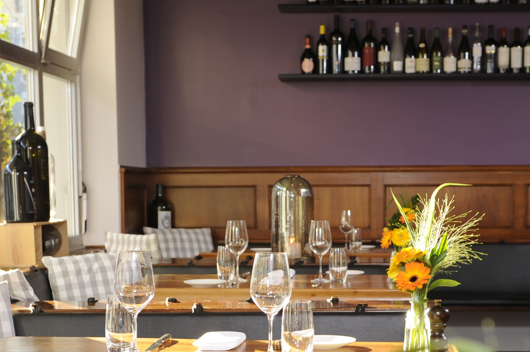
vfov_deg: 16.8
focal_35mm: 80
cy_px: 317
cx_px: 320
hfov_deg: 25.3
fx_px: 1177
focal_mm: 31
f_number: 4
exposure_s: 1/60
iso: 200
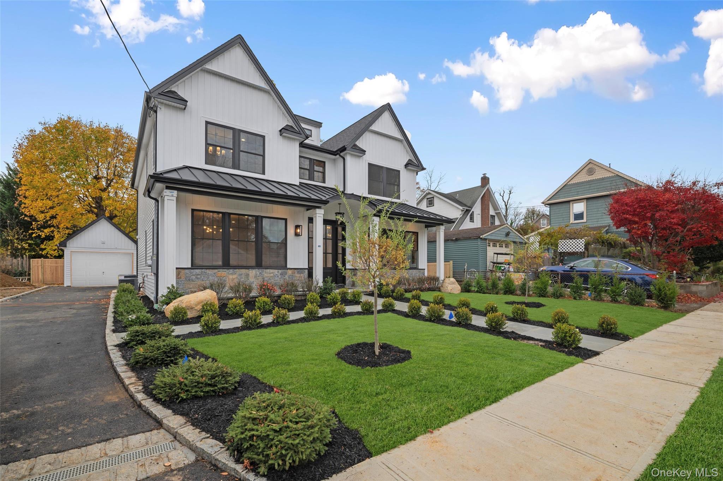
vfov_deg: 77.2
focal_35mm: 15
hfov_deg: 100.4
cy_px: 240
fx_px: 301
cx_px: 362
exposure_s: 1/80
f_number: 8
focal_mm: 15
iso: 100
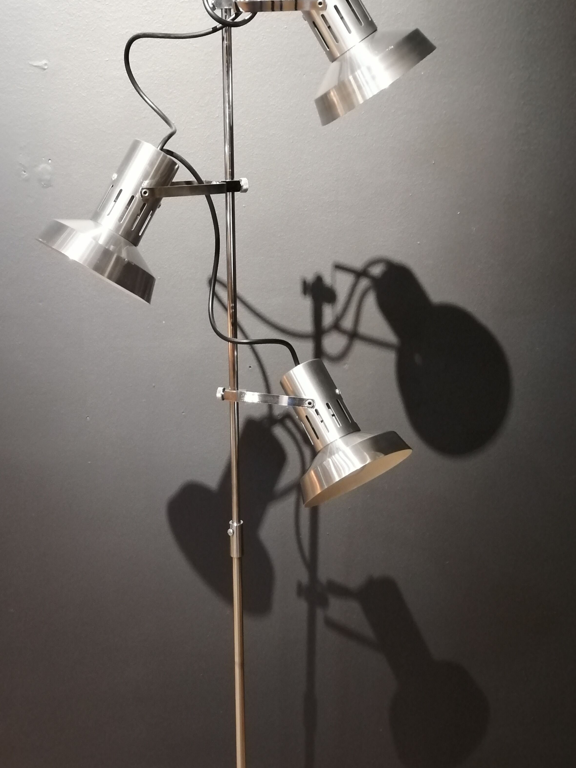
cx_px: 269
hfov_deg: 32.9
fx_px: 976
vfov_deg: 42.7
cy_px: 472
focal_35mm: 44
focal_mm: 3.95
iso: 500
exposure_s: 1/20
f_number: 1.8
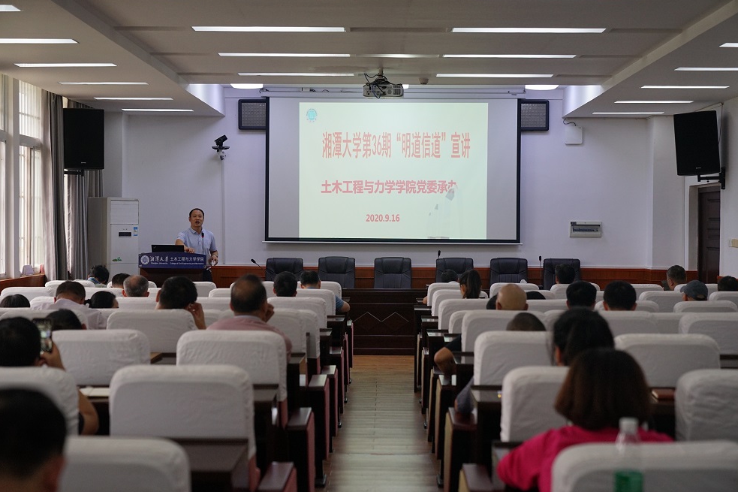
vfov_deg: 23.0
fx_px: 1209
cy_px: 244
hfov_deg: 33.9
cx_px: 372
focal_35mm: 59
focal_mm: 58
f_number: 3.2
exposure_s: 1/250
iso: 800
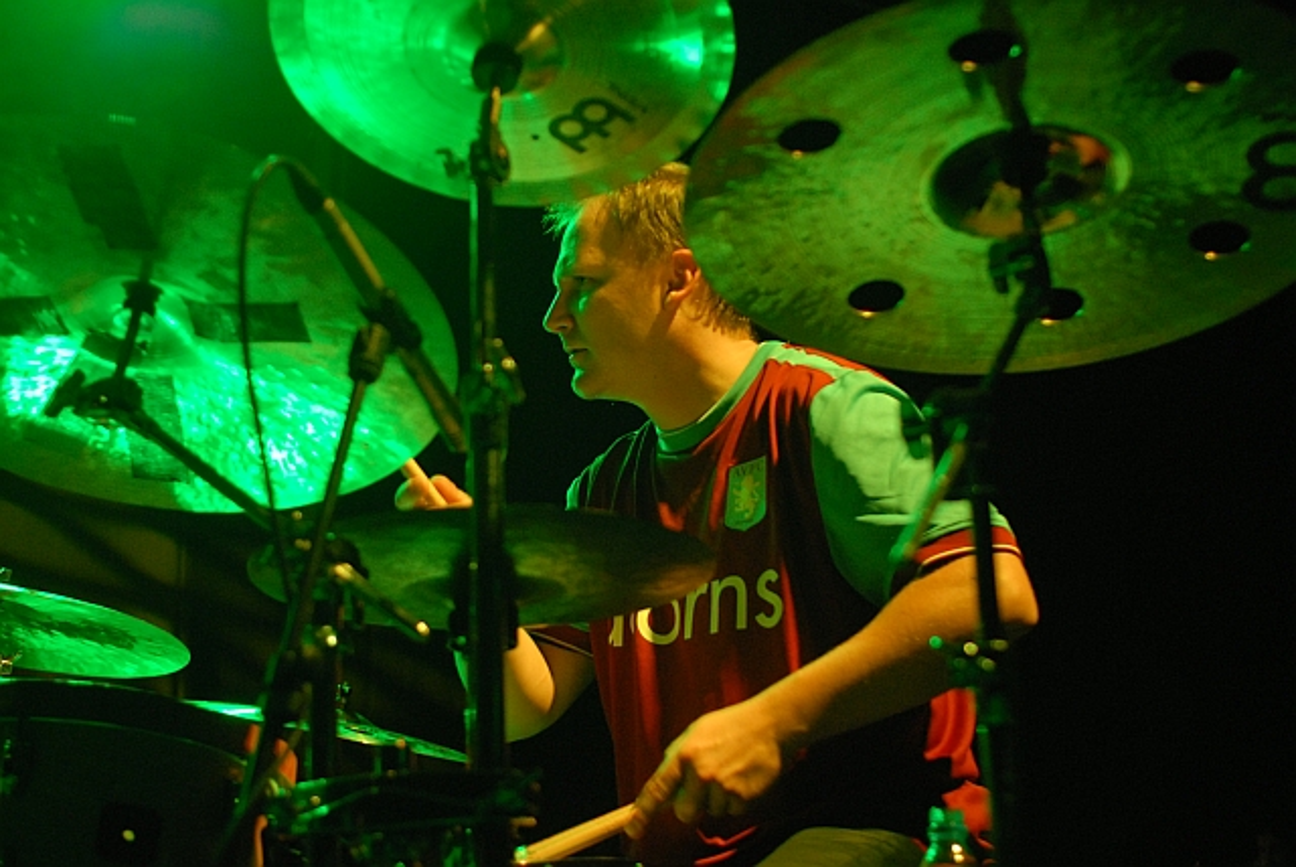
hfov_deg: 37.8
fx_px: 1892
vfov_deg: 25.8
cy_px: 434
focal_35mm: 52
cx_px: 648
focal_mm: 35
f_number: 2.8
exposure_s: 1/50
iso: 800
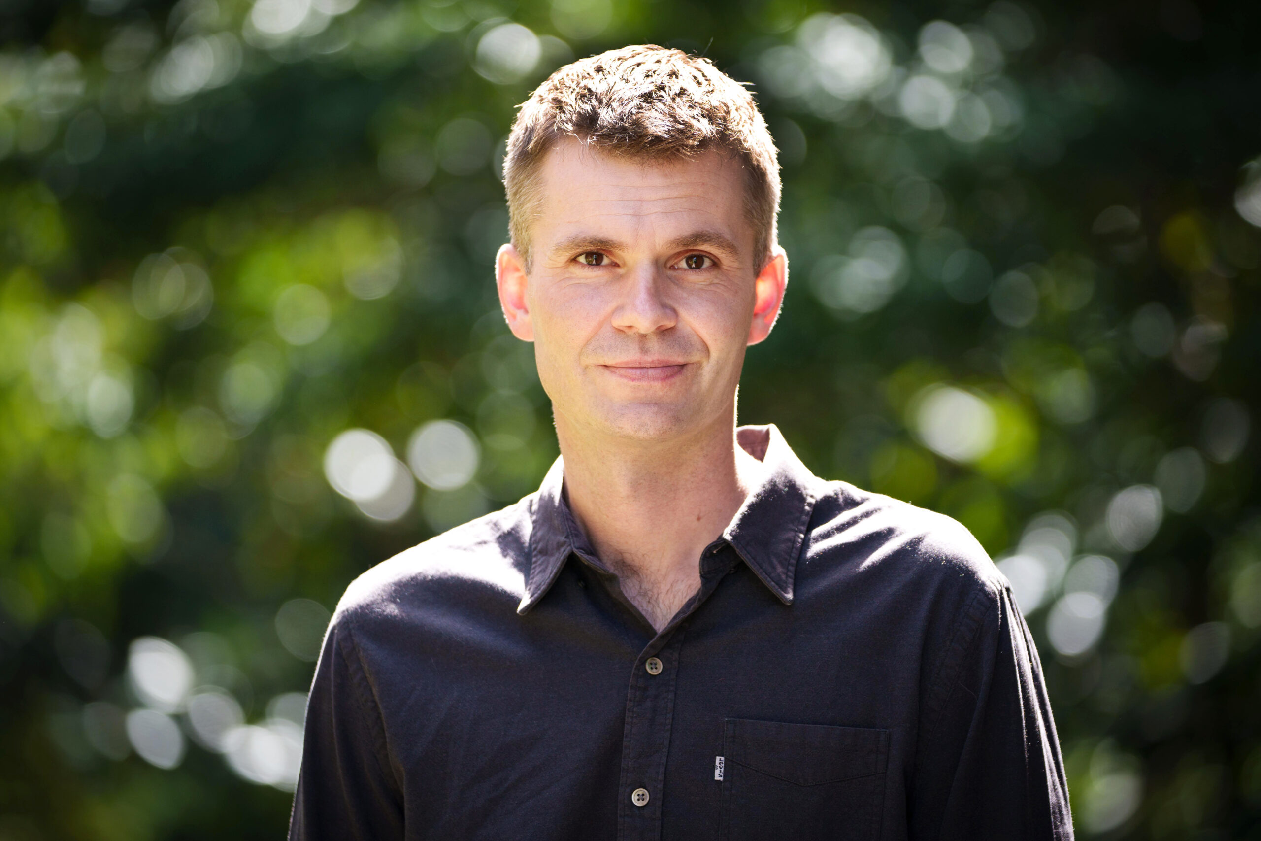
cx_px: 630
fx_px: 5149
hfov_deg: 14.0
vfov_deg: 9.3
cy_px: 420
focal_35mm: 147
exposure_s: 1/640
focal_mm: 147
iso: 250
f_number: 2.8
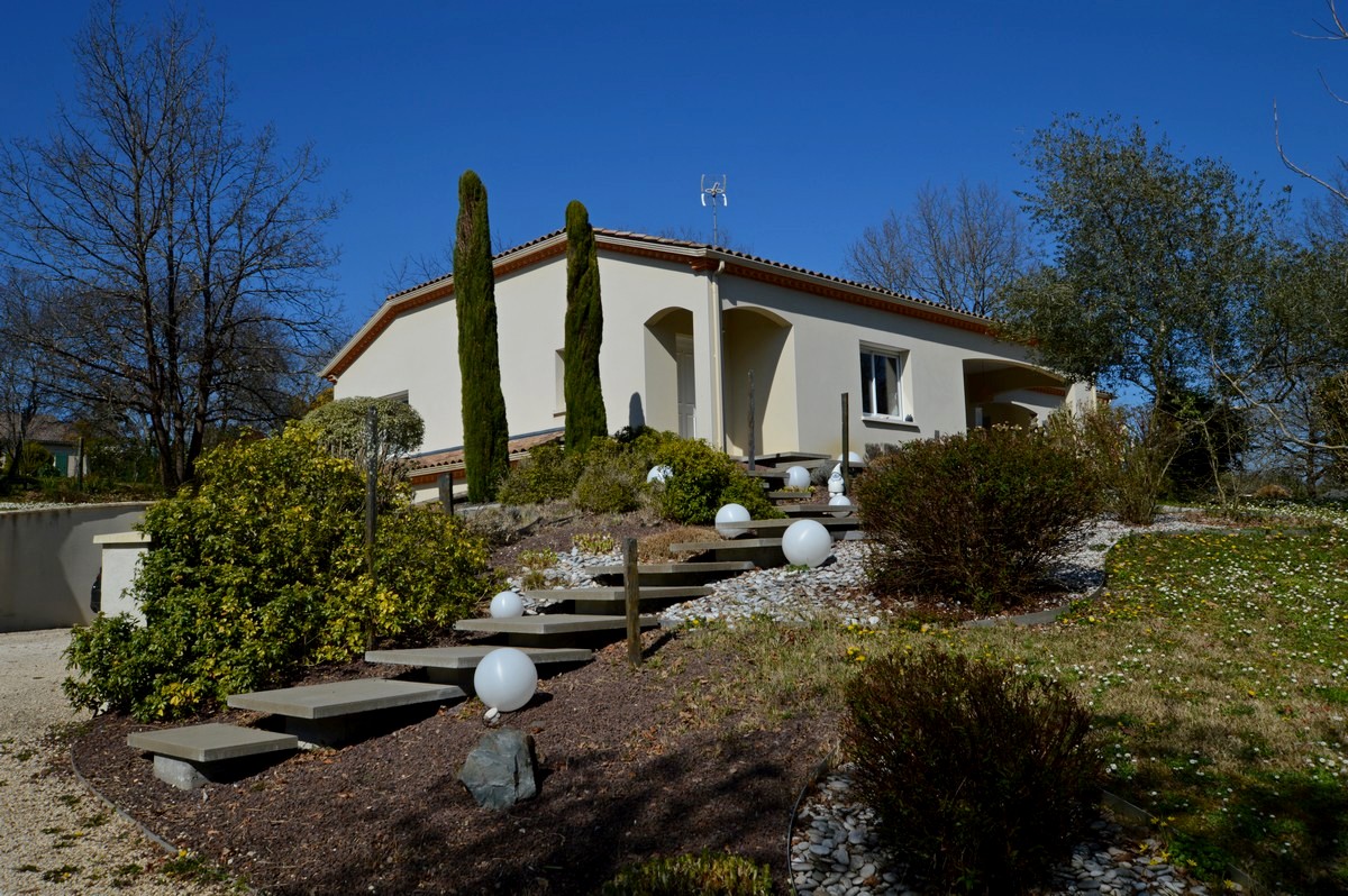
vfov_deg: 43.5
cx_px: 674
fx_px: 1122
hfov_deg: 62.0
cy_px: 448
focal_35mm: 30
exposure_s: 1/320
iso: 100
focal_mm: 20
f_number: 9
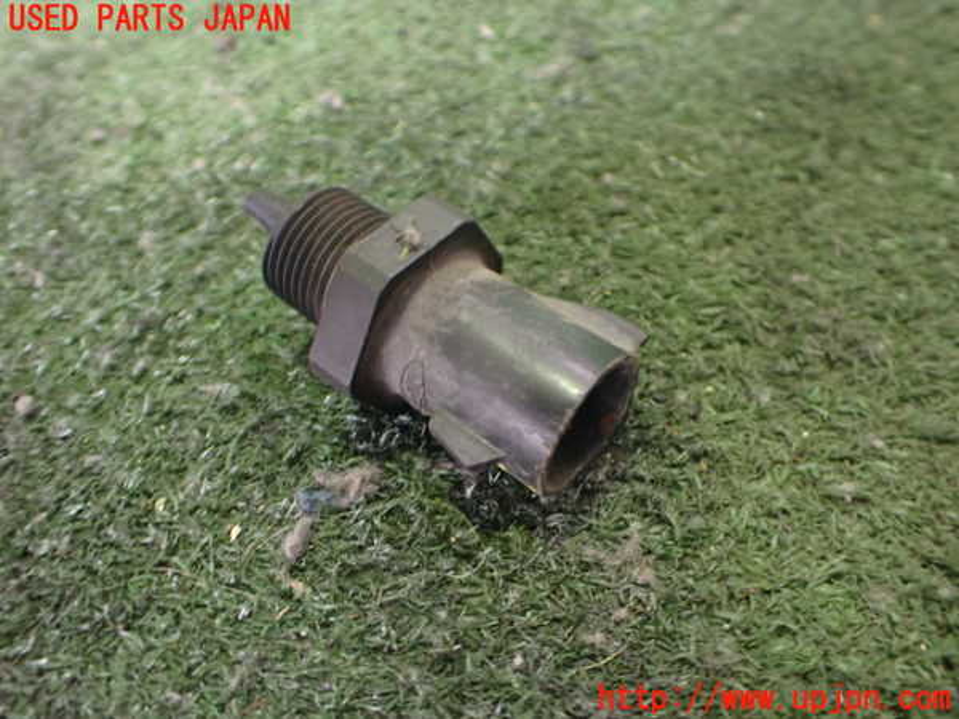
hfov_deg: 60.0
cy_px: 360
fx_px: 831
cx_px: 480
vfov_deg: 46.8
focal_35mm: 30
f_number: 2.3
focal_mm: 5.4
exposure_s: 1/30
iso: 1000
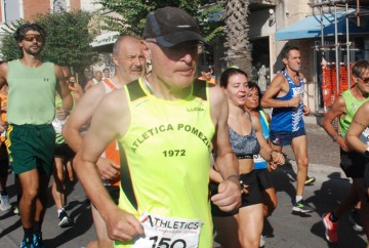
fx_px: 565
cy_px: 118
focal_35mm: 55
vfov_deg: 24.8
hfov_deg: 34.9
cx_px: 301
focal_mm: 22
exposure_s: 1/2000
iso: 1000
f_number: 9
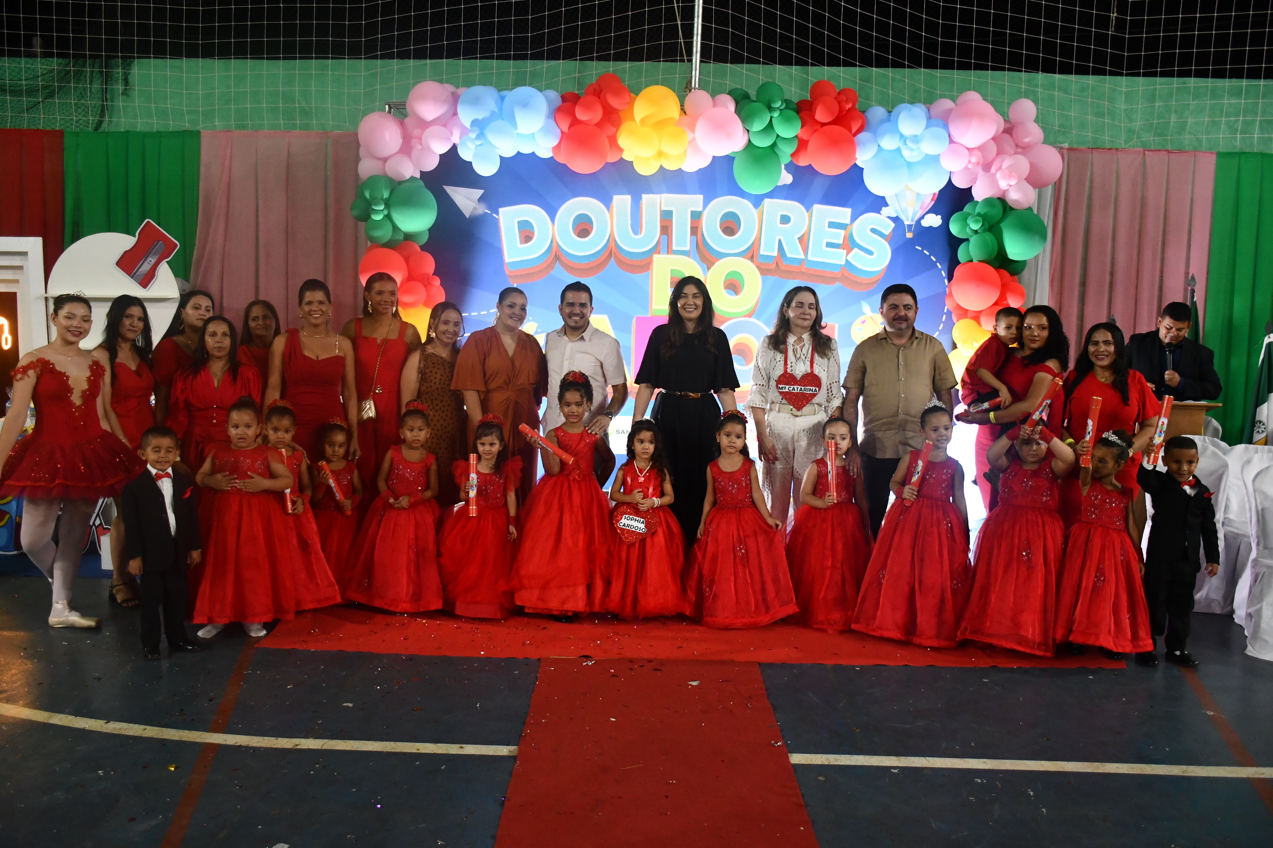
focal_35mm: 30
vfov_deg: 43.6
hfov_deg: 61.9
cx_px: 636
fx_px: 1061
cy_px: 424
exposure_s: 1/125
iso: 2000
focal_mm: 20
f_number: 3.5
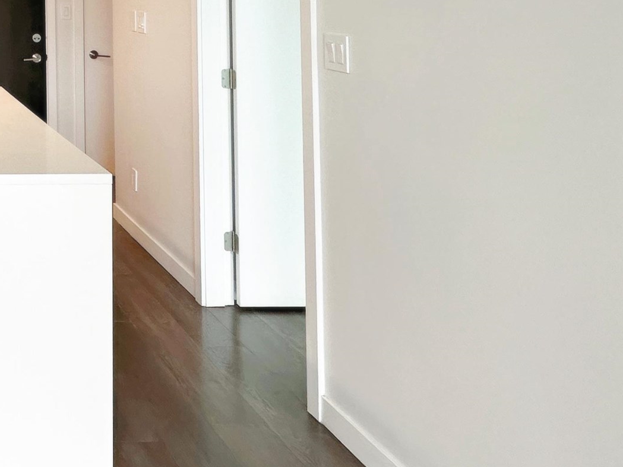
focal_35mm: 41
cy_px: -39
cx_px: -121
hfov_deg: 35.9
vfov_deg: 31.4
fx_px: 738
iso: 160
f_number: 2.2
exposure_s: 1/120
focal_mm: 2.22
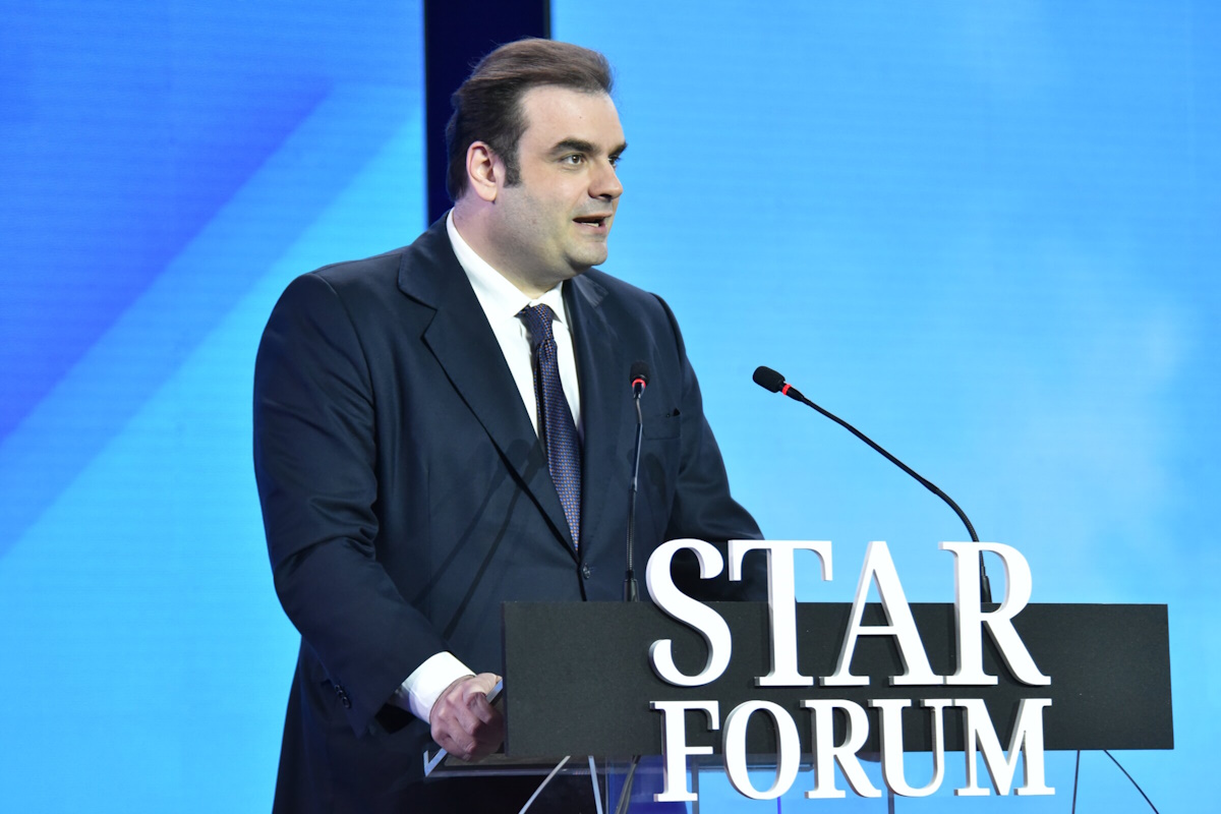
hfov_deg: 12.8
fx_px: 5426
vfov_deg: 8.6
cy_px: 407
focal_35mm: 160
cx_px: 610
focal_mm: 160
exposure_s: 1/400
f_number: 5
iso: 4000
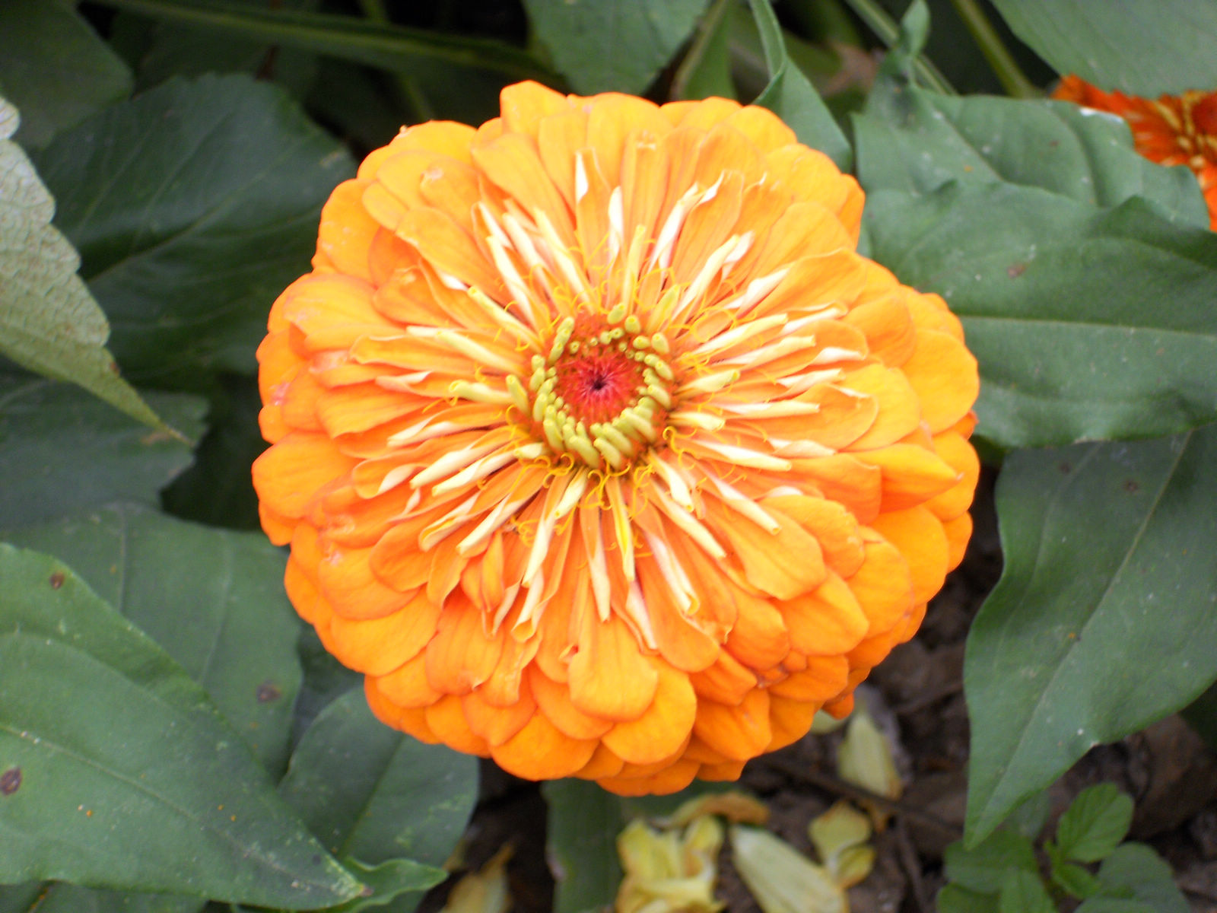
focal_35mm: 108
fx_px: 3797
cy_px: 456
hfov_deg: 18.2
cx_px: 608
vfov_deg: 13.7
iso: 100
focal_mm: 19.6
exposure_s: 1/60
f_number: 5.9
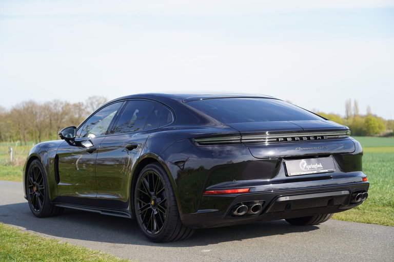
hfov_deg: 31.0
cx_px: 197
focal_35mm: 65
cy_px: 131
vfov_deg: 20.9
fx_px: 711
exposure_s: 1/400
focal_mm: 65
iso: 100
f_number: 4
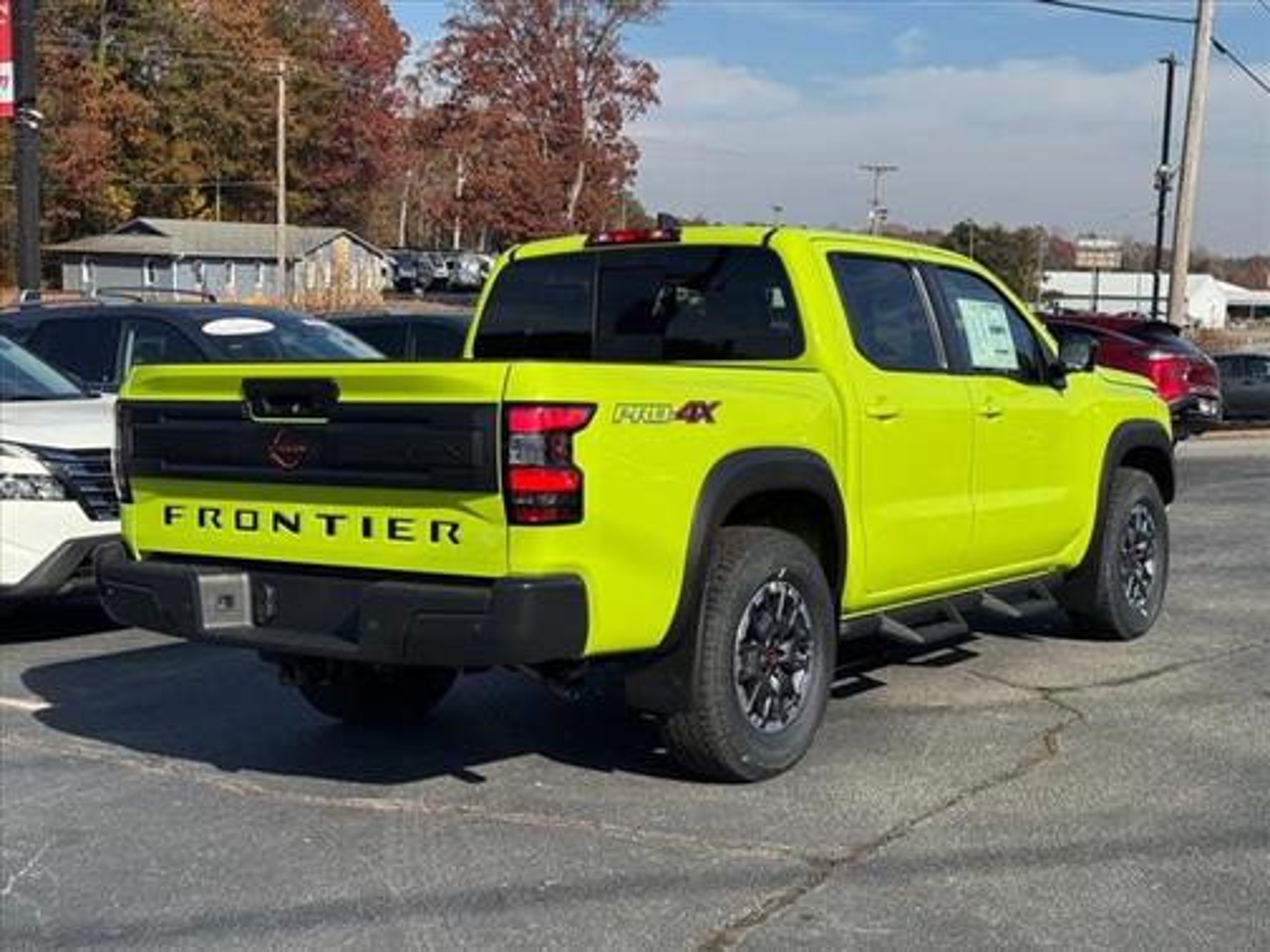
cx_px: 635
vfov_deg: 30.3
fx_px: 1761
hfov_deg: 39.7
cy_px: 476
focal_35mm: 48
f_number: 1.78
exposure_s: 1/5848
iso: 64
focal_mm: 6.76
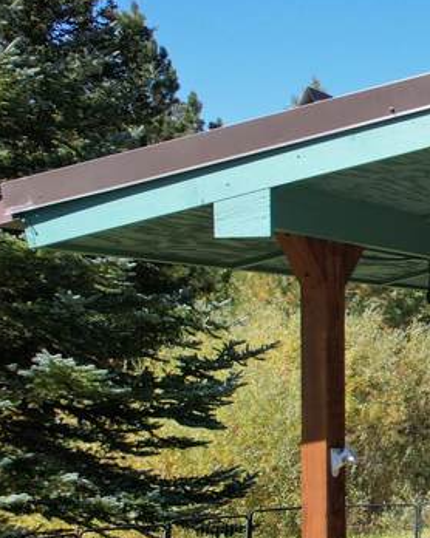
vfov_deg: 25.0
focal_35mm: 76
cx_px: 877
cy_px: 342
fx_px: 1210
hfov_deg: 15.7
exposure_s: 1/1000
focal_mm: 8.38
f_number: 2.8
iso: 100
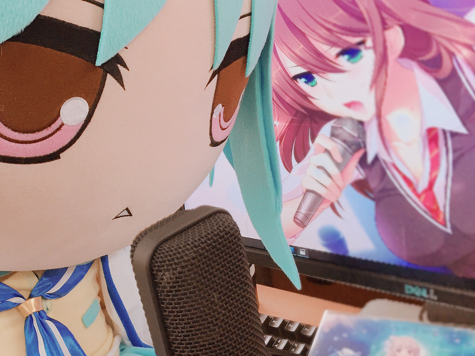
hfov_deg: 36.6
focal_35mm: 51
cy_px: 151
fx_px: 700
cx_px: 121
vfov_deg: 28.5
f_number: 2.2
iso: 80
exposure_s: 1/30
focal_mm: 4.15
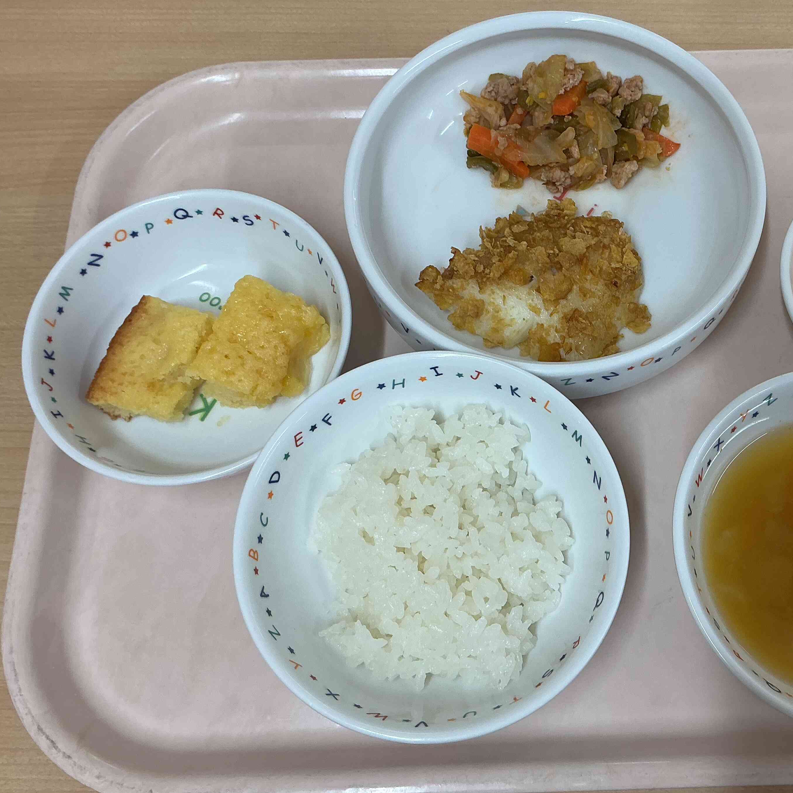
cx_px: 546
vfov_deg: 43.8
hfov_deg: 43.1
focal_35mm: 38
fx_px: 985
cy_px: 361
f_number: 1.8
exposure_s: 1/120
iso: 25
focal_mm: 3
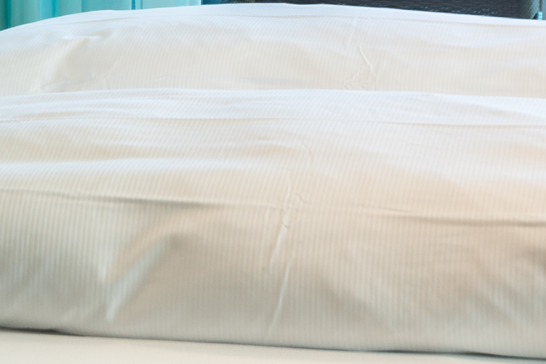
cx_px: -19
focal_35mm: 192
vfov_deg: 6.9
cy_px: -346
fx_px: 2913
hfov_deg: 10.6
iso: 100
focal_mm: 24
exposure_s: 1/8
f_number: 7.1
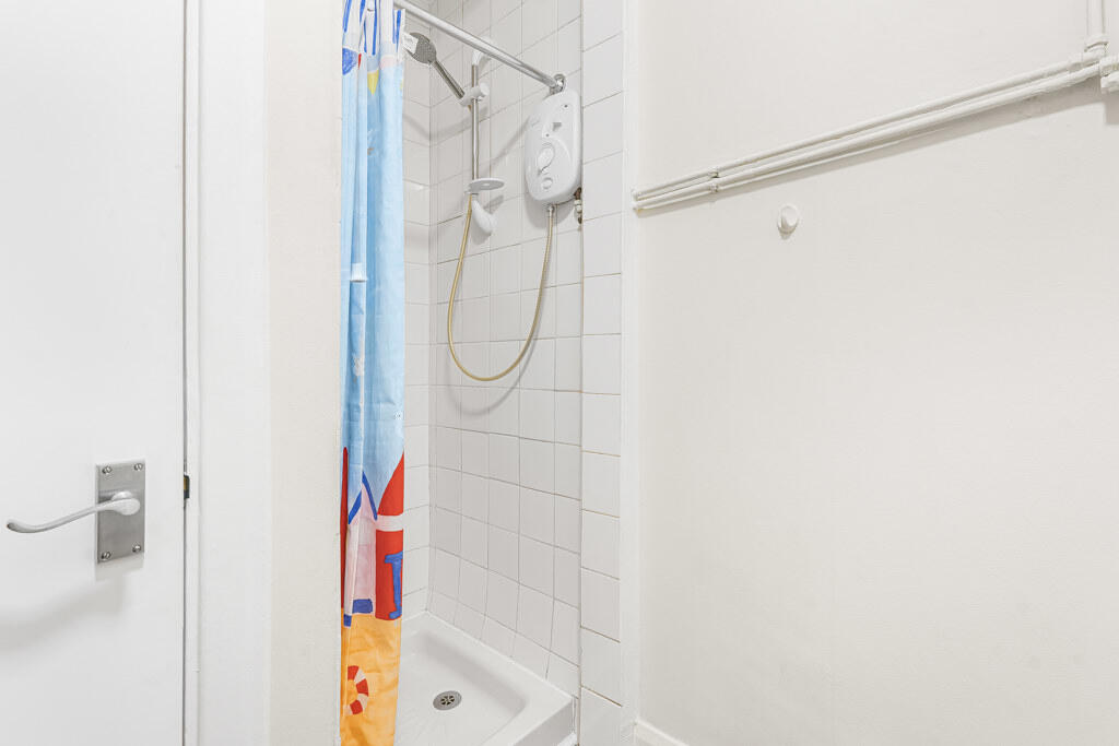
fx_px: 497
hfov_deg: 96.7
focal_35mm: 16
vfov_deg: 73.8
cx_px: 560
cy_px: 373
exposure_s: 1/2
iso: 400
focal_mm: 16
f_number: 8
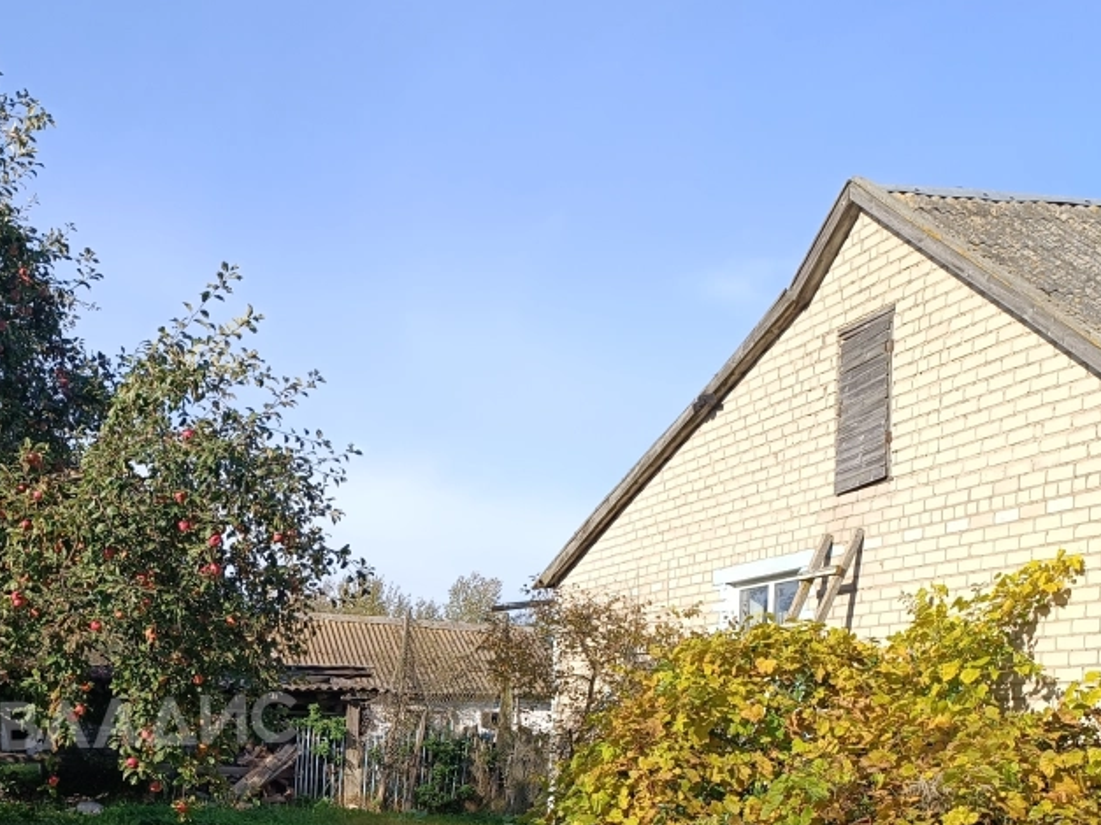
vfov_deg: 29.2
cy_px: 719
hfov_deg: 36.9
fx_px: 1526
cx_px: 95
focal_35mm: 48
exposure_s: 1/445
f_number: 1.65
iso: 53
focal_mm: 6.14
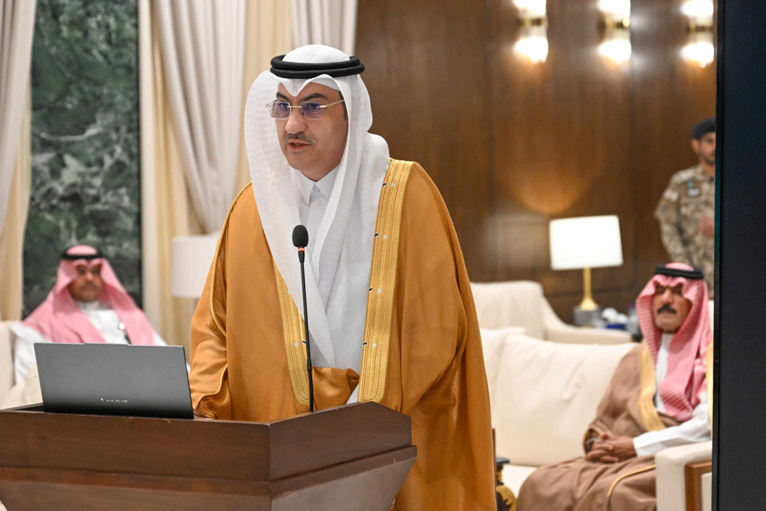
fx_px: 1489
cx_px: 383
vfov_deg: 19.5
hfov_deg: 28.8
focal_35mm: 70
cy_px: 256
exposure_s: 1/200
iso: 1600
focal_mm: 70
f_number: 2.8
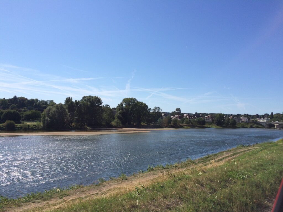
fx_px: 237
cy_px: 106
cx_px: 142
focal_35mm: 29
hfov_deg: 61.7
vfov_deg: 48.2
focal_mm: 4.15
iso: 32
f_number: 2.2
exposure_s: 1/3425
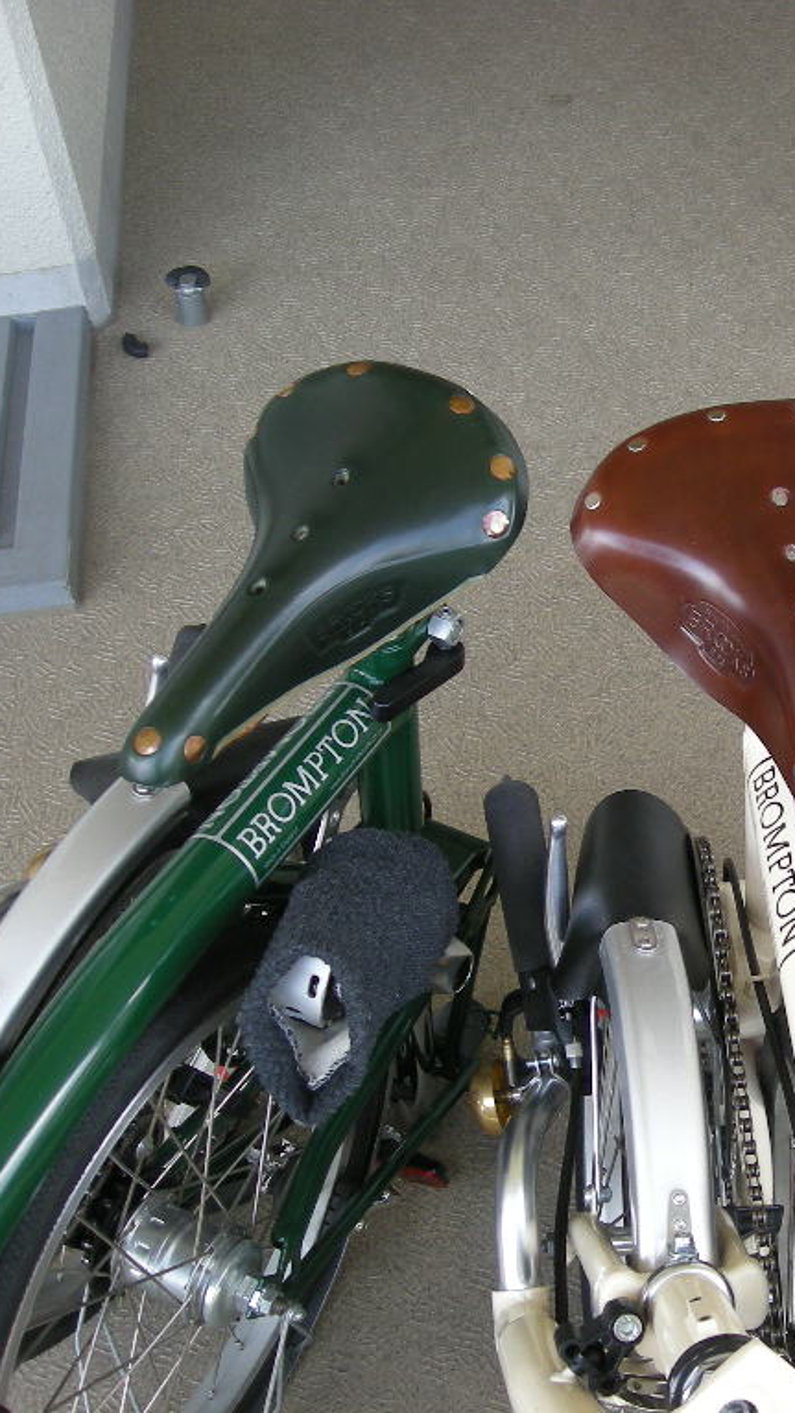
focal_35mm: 51
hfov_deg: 22.5
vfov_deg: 40.6
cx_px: 804
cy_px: 706
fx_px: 1911
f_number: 2.8
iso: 68
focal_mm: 5.7
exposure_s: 1/54.6
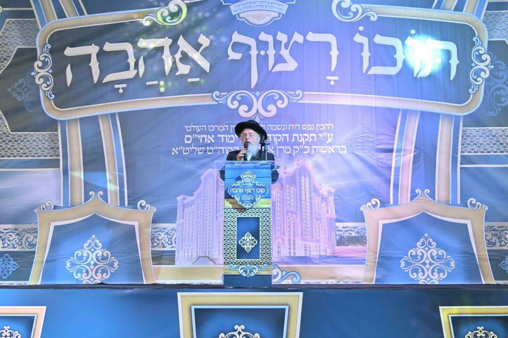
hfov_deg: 53.1
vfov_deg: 36.8
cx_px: 254
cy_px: 169
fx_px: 508
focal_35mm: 36
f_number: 4
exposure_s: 1/160
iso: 1250
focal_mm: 24
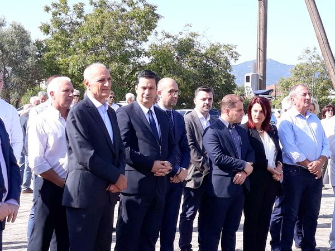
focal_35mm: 27
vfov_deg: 51.4
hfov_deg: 65.3
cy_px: 126
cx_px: 168
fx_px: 261
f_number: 1.7
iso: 40
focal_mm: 3.71
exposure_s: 1/698
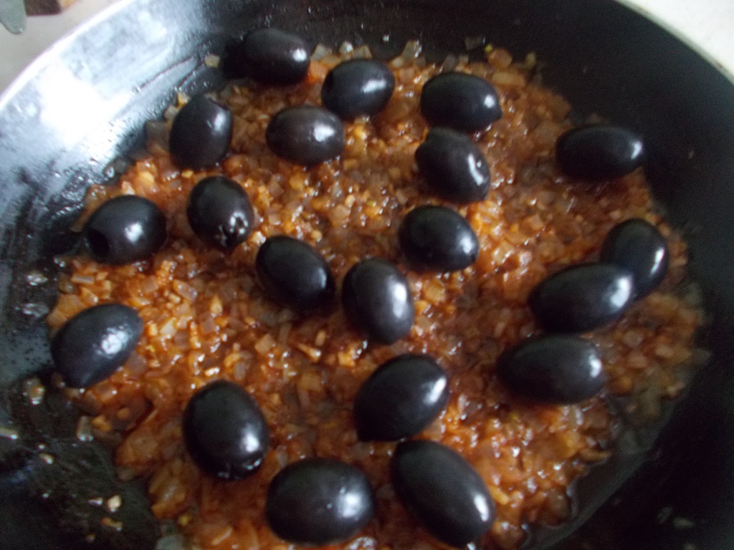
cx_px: 367
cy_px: 275
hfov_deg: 67.3
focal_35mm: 26
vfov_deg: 53.1
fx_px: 551
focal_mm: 4.6
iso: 400
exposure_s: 1/5
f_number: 3.2
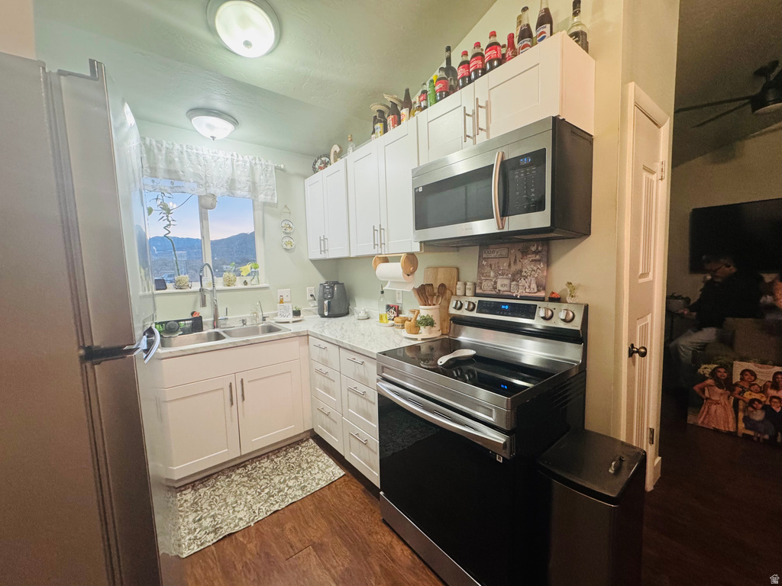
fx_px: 316
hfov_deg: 102.1
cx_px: 391
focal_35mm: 14
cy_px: 293
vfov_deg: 85.7
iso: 320
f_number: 2.2
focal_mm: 2.22
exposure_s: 1/60
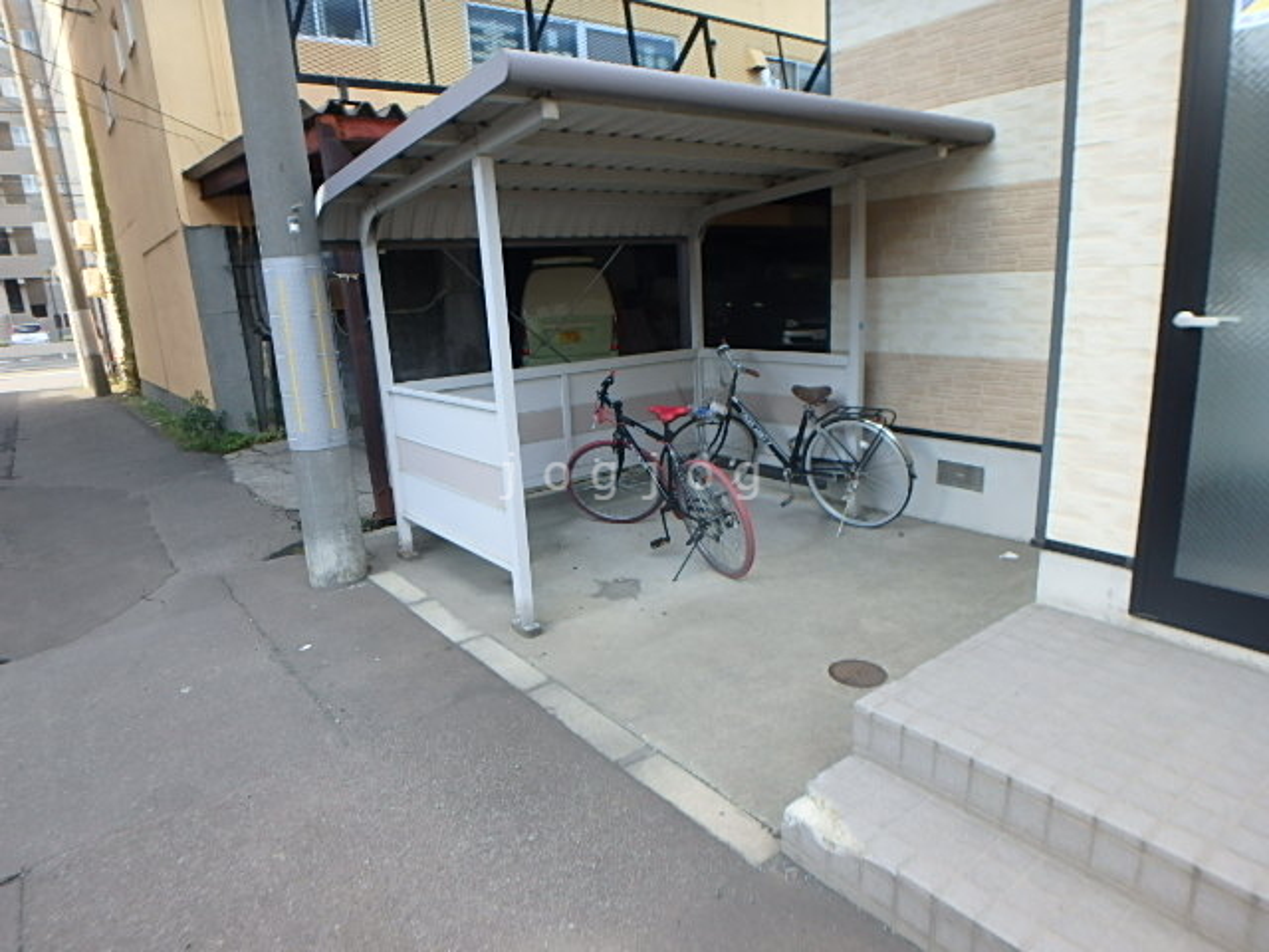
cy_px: 476
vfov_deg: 63.4
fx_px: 770
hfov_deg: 79.0
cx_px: 634
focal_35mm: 21
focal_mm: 3.7
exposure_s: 1/100
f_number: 3.5
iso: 125
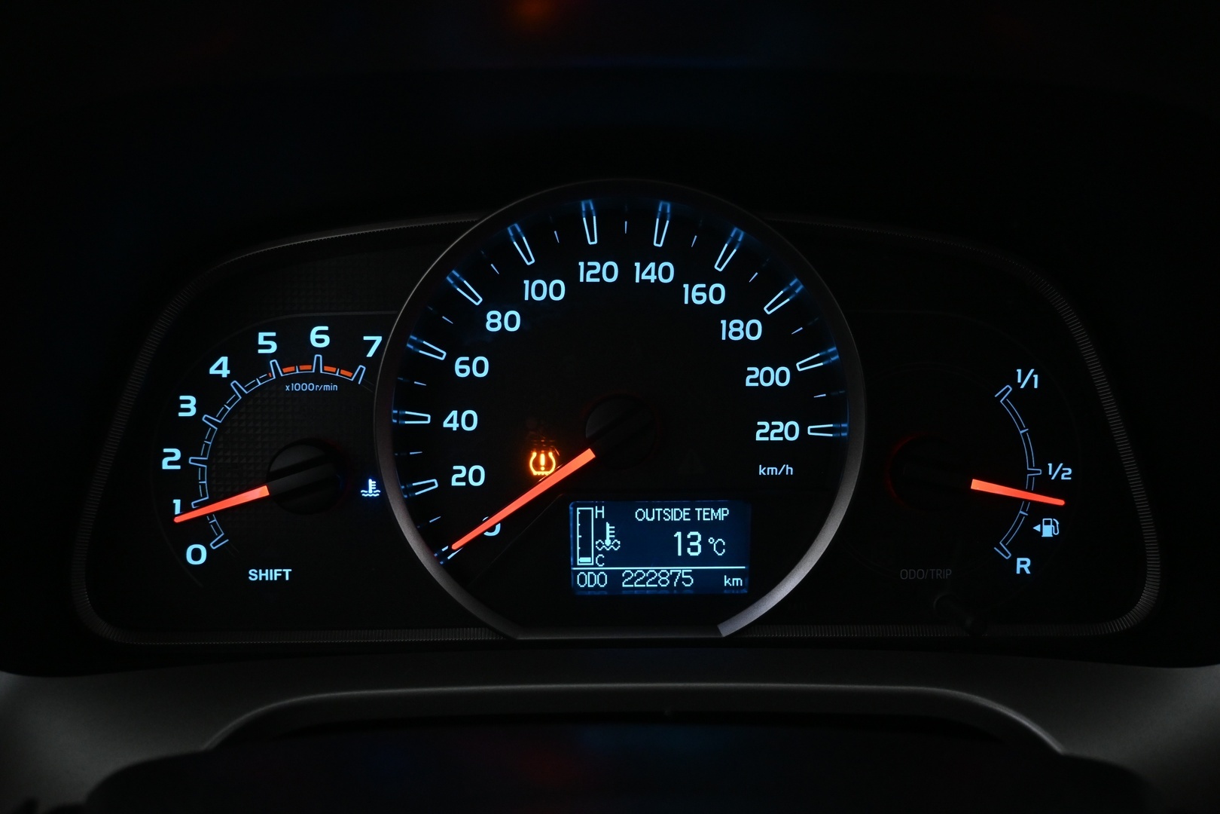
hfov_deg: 58.3
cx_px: 610
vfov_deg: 40.8
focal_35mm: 32
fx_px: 1093
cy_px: 407
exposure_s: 1/30
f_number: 4
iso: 2000
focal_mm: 21.5
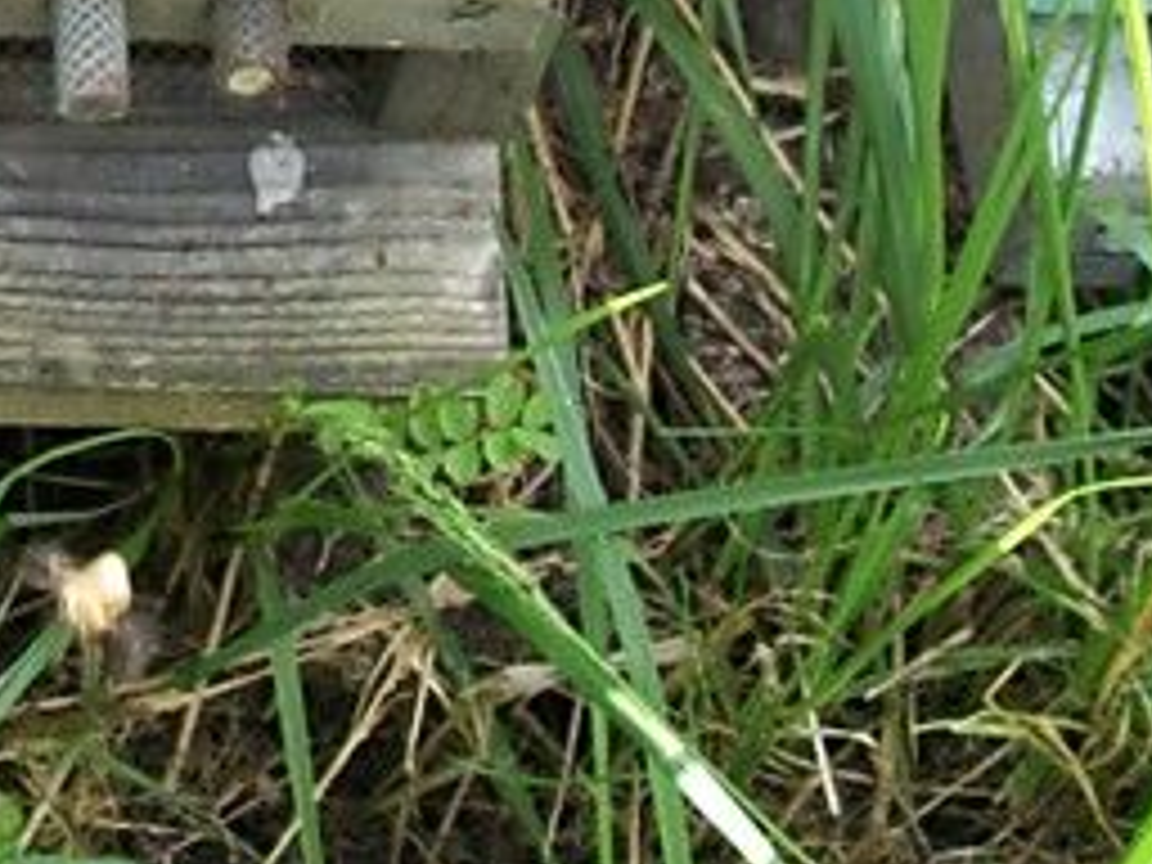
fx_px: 3328
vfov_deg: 14.1
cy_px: -324
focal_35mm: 100
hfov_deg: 18.5
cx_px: -261
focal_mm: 5.7
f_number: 2.9
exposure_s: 1/200
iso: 80
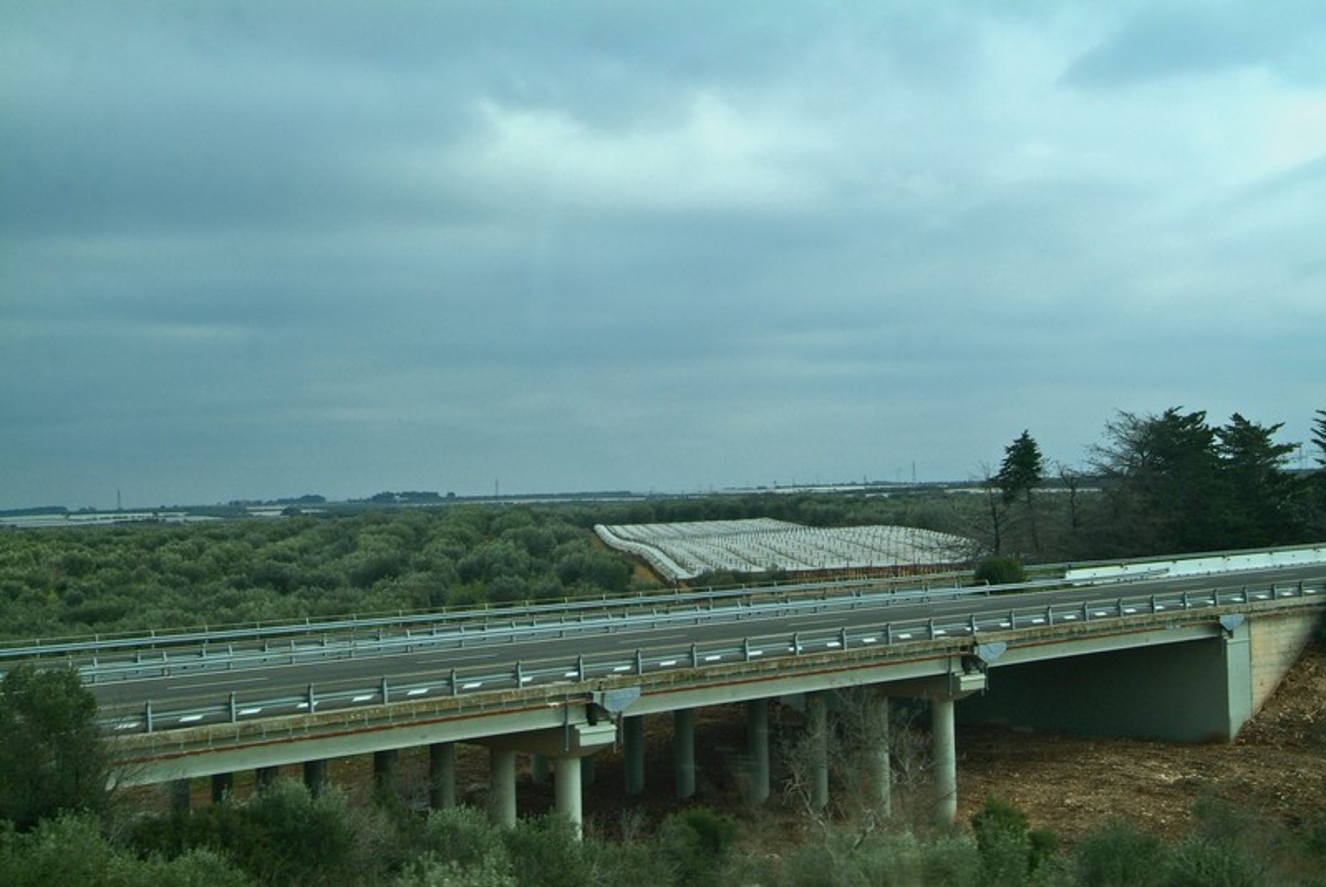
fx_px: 1954
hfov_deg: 37.5
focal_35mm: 53
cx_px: 663
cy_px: 444
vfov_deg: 25.6
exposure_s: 1/250
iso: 200
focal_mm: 35
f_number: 13
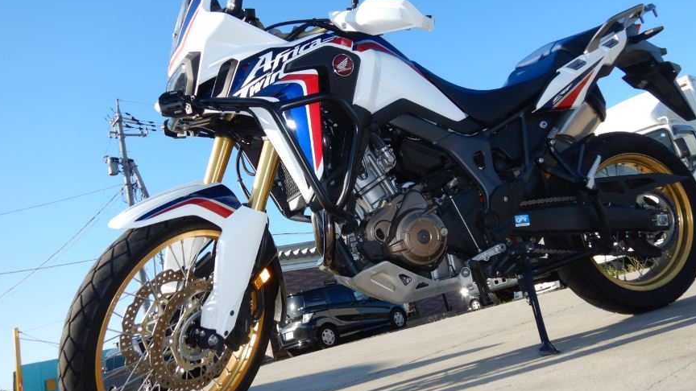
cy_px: 163
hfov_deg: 62.6
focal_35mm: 31
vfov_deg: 37.7
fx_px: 572
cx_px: 351
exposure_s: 1/1000
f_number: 2.8
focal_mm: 4.3
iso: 125
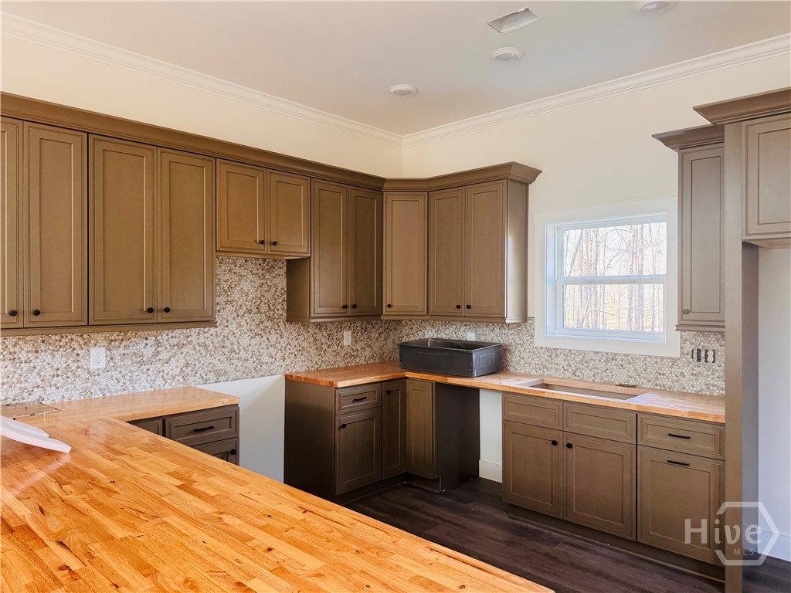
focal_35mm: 24
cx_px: 396
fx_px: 548
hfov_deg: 71.6
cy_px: 296
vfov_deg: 56.8
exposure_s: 1/60
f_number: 1.78
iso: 320
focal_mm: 6.76
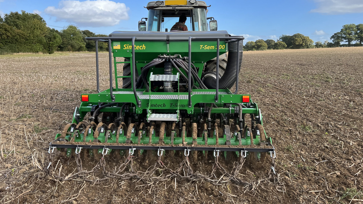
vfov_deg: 40.1
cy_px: 89
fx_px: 279
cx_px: 181
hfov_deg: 66.1
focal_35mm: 29
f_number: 1.5
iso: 50
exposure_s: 1/1808
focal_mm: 5.7
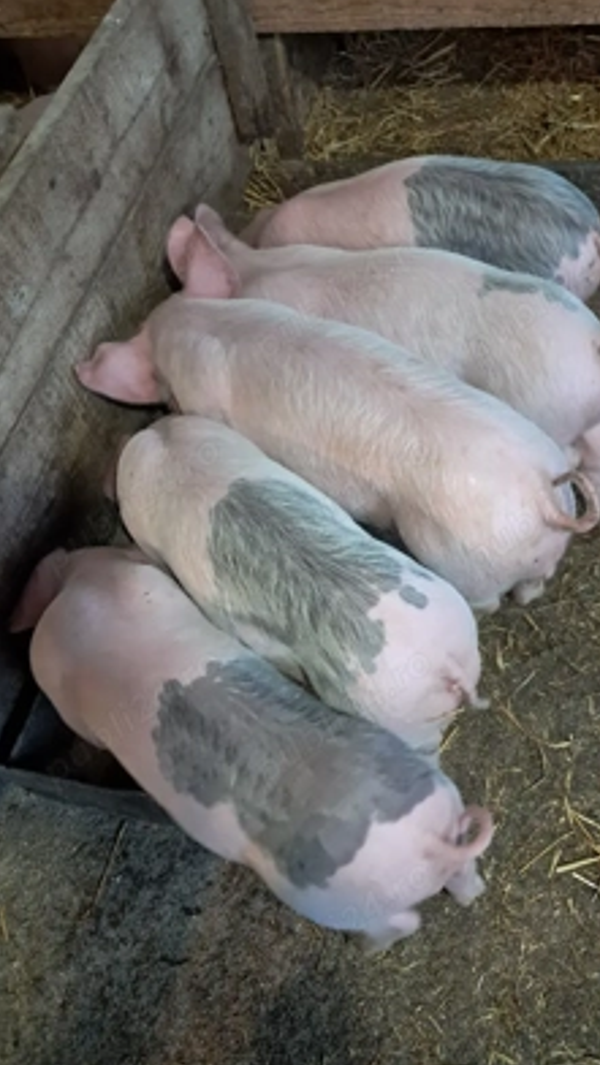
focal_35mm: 30
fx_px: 847
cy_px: 538
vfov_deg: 64.3
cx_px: 396
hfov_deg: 38.6
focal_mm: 4
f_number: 1.8
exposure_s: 1/33
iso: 640
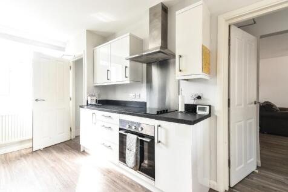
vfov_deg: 77.3
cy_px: 96
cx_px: 144
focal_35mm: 15
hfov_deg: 100.4
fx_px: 120
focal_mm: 10
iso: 200
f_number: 9
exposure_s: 1/5
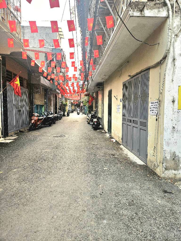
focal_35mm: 23
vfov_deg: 73.9
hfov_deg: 58.9
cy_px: 120
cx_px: 90
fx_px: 160
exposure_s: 1/182
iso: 32
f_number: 1.8
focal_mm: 5.4
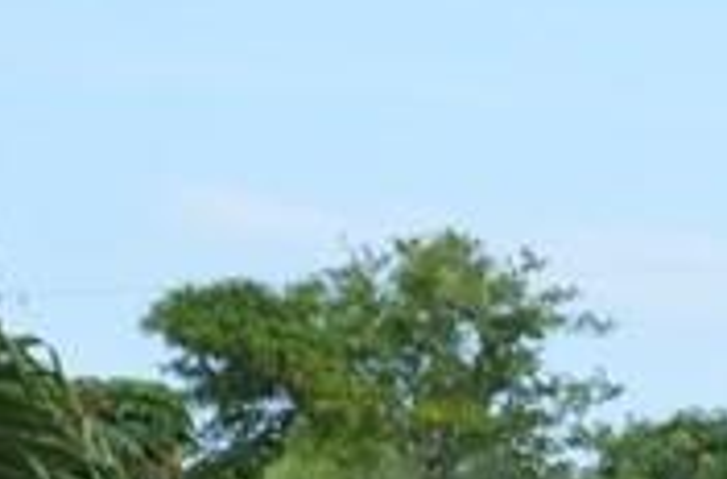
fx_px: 4487
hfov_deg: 8.1
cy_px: 1332
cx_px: 2034
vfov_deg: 5.8
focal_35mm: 223
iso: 280
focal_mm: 24
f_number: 9.5
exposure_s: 1/350
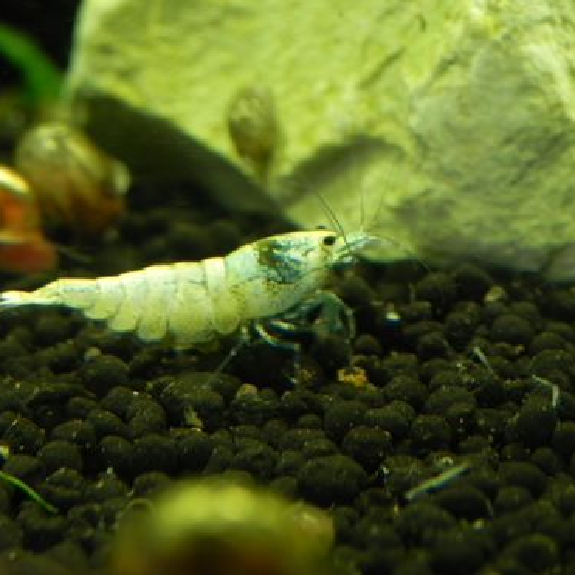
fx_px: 2349
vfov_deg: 14.0
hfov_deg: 13.9
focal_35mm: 125
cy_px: 288
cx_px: 236
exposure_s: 1/17.4
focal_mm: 18.8
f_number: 4
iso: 200
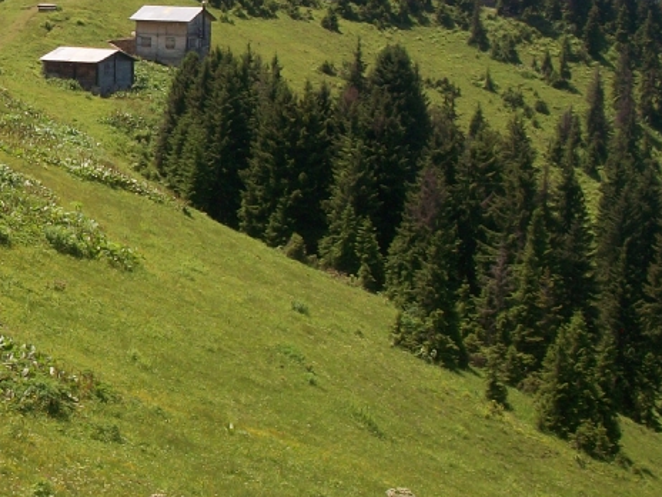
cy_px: 106
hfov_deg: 19.5
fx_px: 1855
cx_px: -44
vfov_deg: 15.2
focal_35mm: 97
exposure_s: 1/250
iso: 80
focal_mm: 7.8
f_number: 6.3
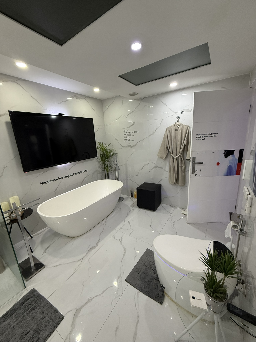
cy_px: 171
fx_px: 138
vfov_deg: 102.1
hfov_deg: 85.7
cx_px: 128
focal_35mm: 14
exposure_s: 1/100
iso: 250
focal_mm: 2.22
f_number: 2.2
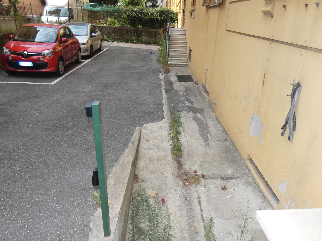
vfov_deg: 53.1
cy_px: 121
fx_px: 242
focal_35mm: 26
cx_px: 175
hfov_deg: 67.2
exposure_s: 1/640
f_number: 2.8
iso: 80
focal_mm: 3.6
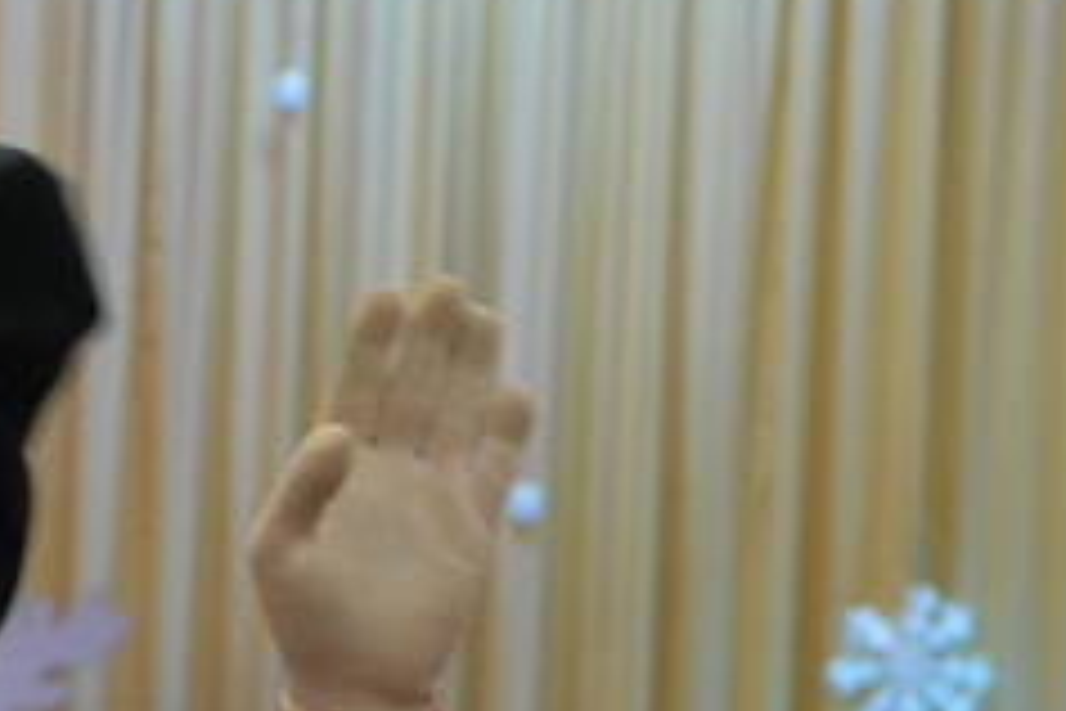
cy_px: 950
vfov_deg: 4.7
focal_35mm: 294
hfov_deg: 7.0
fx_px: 8705
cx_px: 517
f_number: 5
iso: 2800
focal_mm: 62
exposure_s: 1/60
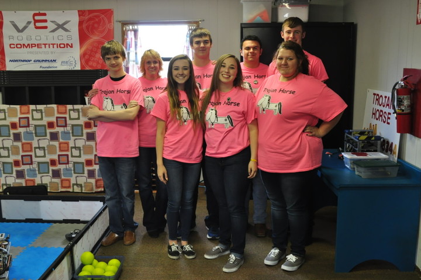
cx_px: 210
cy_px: 140
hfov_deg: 49.6
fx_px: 456
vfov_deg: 34.2
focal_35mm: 39
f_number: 7.1
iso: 800
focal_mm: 26
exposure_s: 1/40
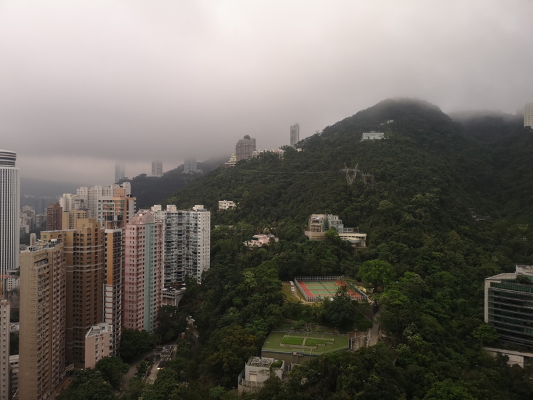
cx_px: 266
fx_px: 416
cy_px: 200
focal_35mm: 27
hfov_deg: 65.3
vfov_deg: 51.4
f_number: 1.8
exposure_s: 1/33.3
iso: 160
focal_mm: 3.95
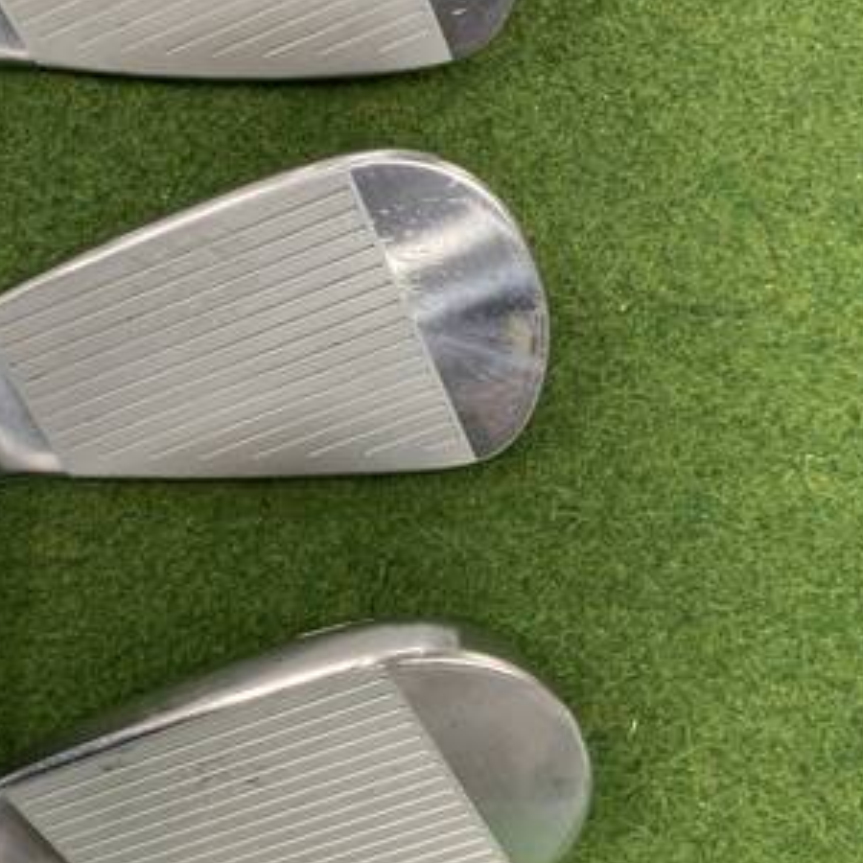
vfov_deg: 34.4
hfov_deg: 33.9
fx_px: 1382
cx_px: 213
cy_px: 291
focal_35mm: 49
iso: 160
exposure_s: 1/60
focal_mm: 4.25
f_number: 1.8
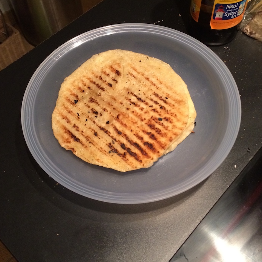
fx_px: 334
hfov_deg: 42.8
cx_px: 134
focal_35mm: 39
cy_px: 120
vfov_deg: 42.8
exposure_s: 1/25
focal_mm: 4.12
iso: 320
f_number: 2.2
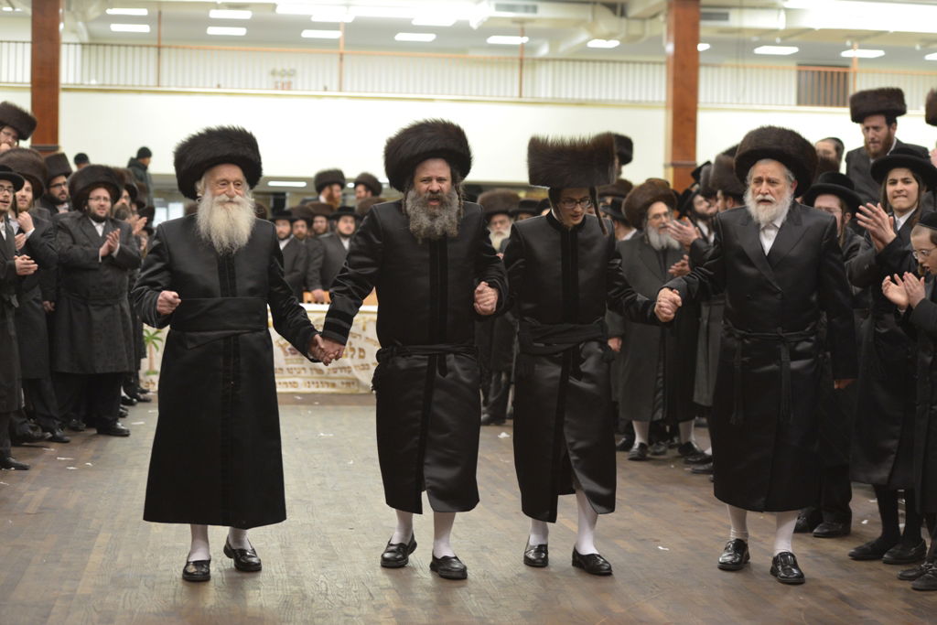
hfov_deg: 28.8
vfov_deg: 19.5
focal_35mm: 70
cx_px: 468
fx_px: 1822
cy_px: 312
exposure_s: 1/160
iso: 2200
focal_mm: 70
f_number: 3.5
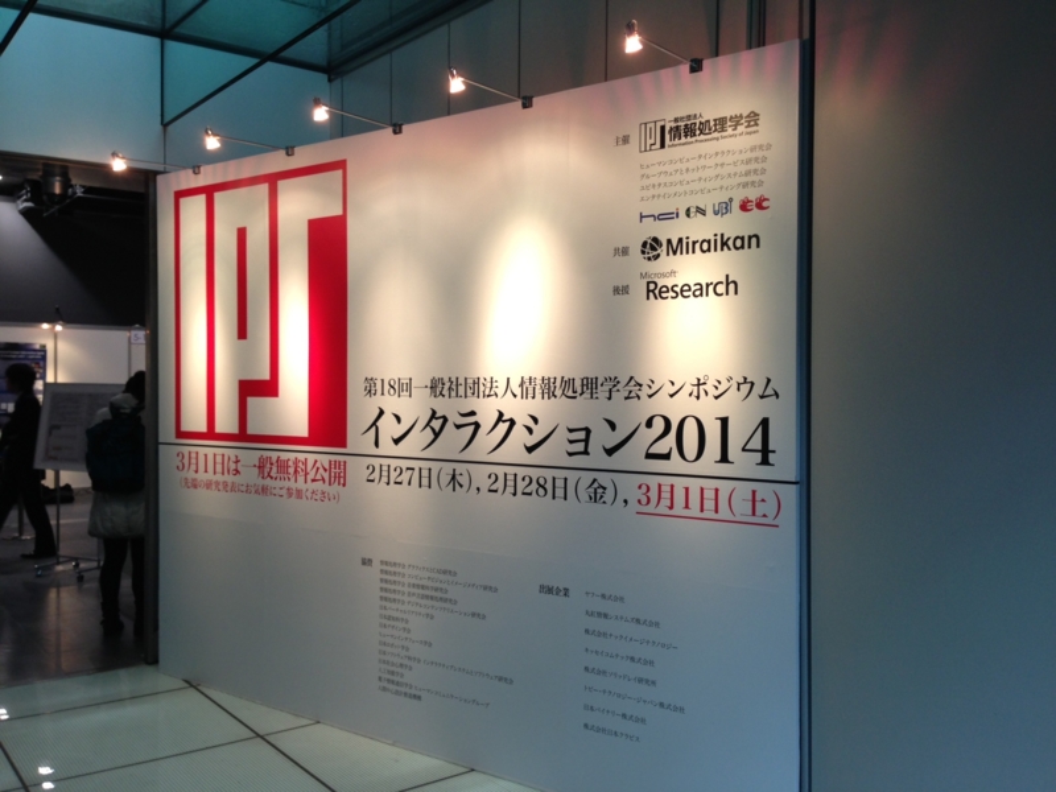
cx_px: 528
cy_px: 396
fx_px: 1007
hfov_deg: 55.4
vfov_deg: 42.9
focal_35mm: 33
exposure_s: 1/20
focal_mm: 4.13
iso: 64
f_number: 2.4
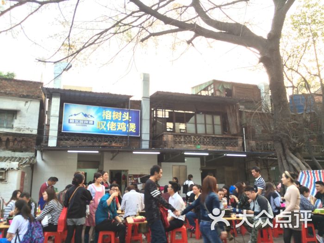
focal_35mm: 29
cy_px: 122
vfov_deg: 48.2
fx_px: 271
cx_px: 162
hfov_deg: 61.7
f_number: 2.2
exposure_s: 1/60
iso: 50
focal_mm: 4.15
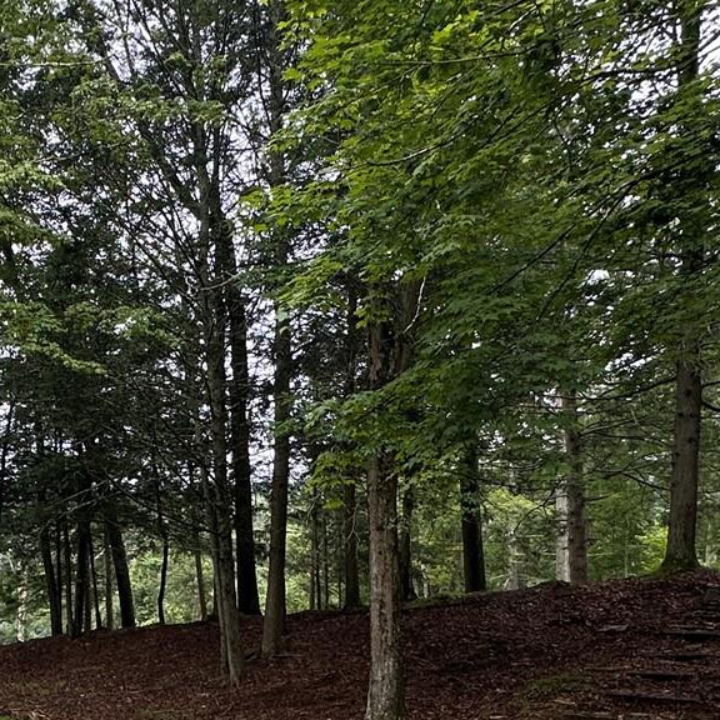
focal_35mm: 44
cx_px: 55
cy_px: 620
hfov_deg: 35.8
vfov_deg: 36.4
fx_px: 1035
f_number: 2.2
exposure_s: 1/99
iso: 64
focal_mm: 2.22
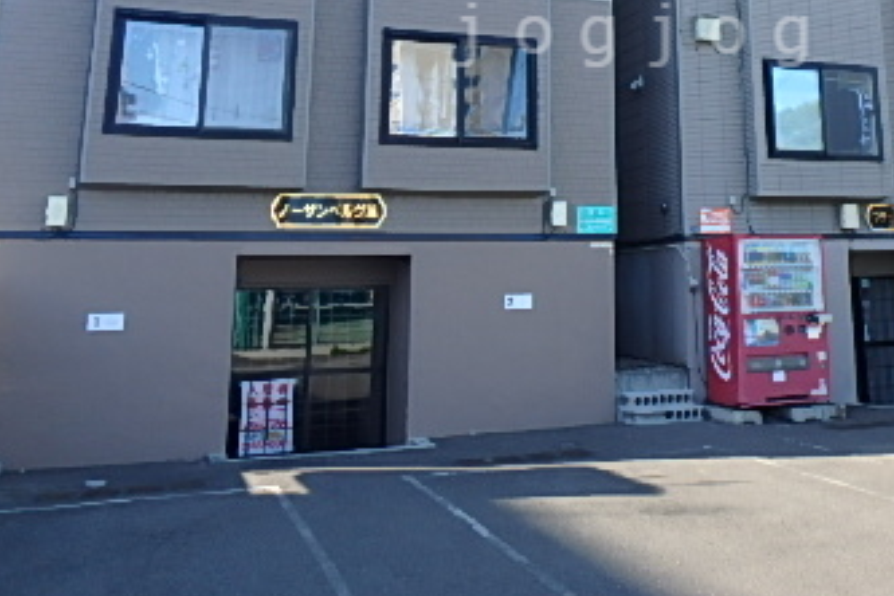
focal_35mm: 42
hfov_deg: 45.2
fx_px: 1043
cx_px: 639
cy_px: 35
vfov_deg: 30.2
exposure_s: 1/200
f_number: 3.5
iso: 125
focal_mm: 3.7
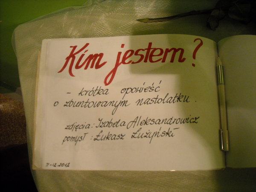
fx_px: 259
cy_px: 96
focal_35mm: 35
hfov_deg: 52.6
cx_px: 128
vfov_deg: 40.7
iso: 400
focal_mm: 5.7
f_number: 2.8
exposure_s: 1/18
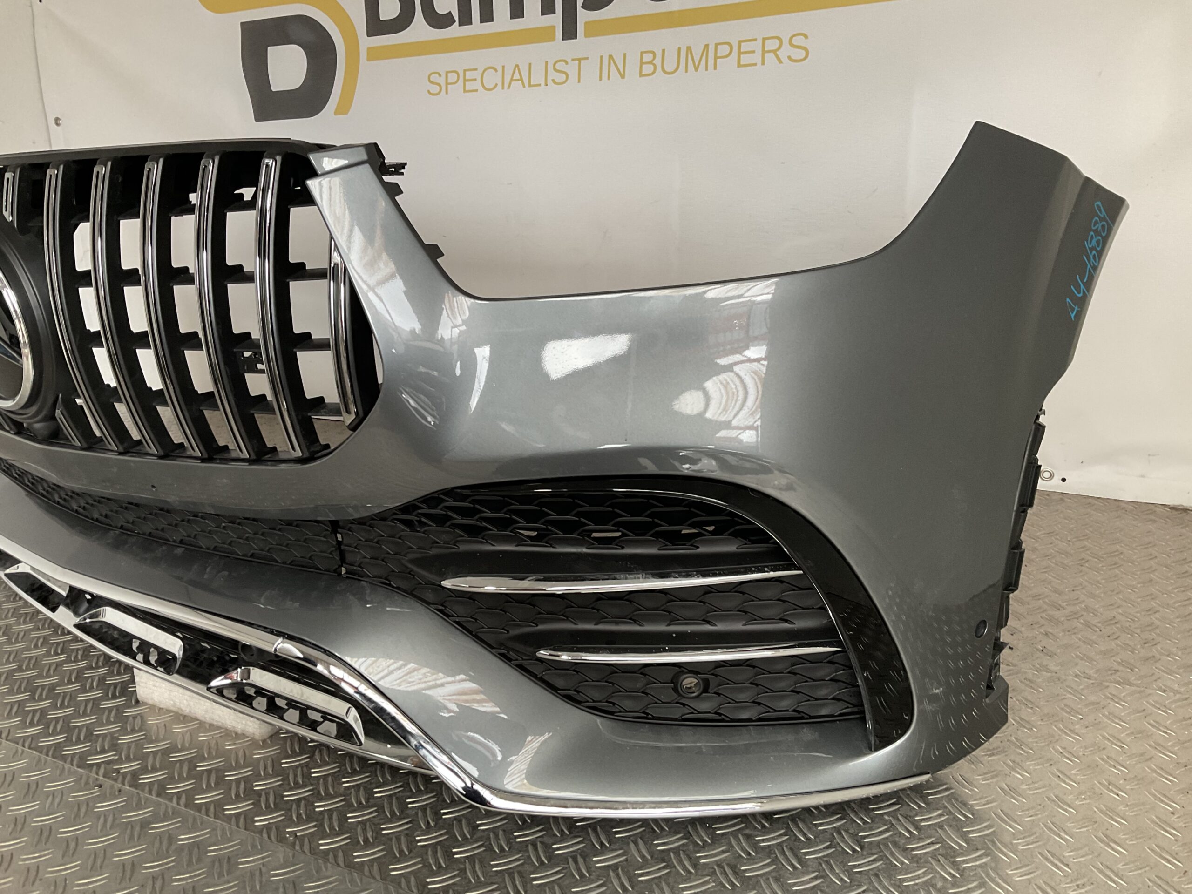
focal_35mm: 29
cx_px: 596
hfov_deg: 61.7
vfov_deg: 48.2
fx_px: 999
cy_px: 447
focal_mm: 3
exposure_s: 1/50
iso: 64
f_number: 1.8
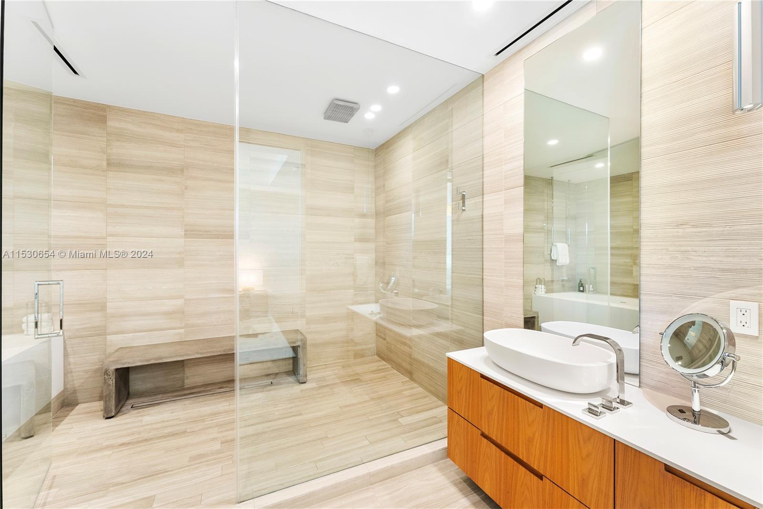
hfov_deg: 104.2
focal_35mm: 14
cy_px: 254
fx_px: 297
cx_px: 382
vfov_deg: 81.3
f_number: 8
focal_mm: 14
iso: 160
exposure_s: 1/1.25
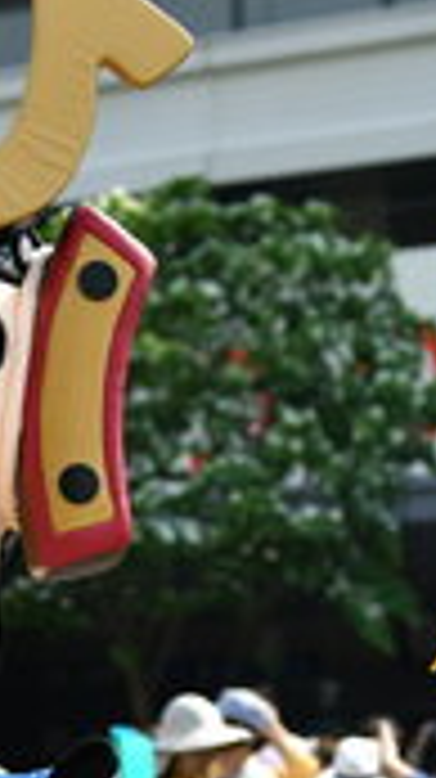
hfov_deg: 4.8
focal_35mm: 254
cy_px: 517
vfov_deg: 8.5
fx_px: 5233
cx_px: -112
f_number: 4
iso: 400
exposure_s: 1/320
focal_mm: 70
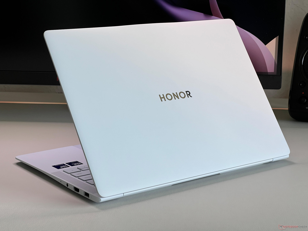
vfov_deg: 19.1
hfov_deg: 25.3
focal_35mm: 77
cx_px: 154
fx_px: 685
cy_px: 116
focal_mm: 9
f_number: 2.8
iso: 64
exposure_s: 1/99
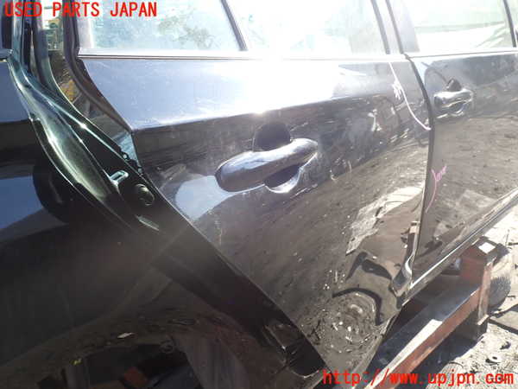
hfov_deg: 60.0
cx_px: 259
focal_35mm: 30
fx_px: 449
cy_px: 194
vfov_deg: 46.8
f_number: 3.2
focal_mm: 5.4
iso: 100
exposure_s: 1/200
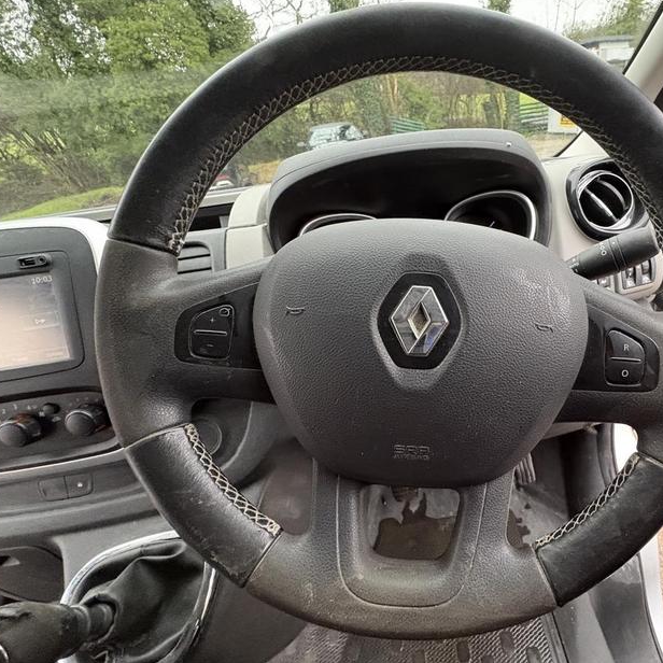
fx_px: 390
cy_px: 338
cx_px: 450
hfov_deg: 77.7
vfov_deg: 80.7
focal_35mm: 18
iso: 800
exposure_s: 1/60
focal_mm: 2.22
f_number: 2.2
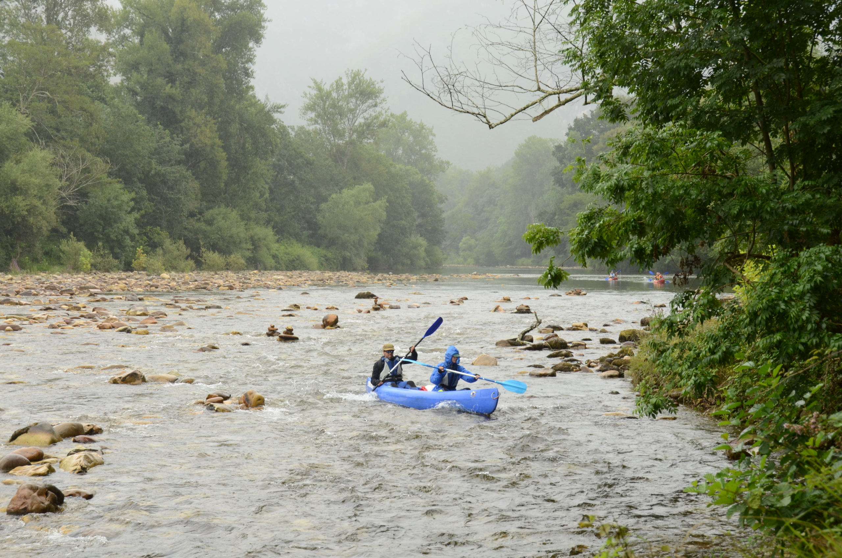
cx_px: 421
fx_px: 1751
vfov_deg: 18.1
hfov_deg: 27.0
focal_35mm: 75
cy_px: 279
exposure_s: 1/125
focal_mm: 50
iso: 400
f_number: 9
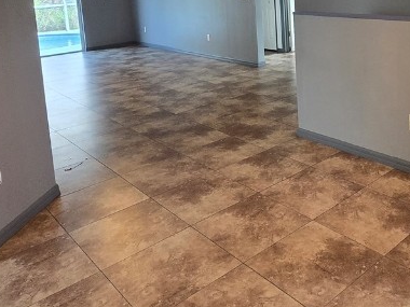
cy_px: 24
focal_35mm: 35
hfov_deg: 50.2
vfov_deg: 37.7
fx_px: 415
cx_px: 313
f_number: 2.2
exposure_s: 1/60
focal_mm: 1.7
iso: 200
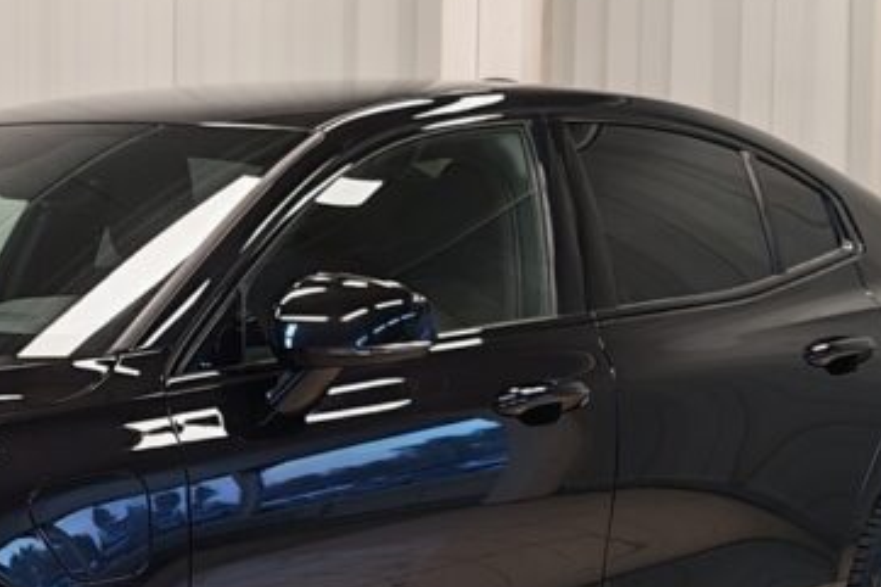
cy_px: 509
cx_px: -27
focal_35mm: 109
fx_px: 2666
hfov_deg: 18.2
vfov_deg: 12.5
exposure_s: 1/50
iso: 80
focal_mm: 5.4
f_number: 1.6
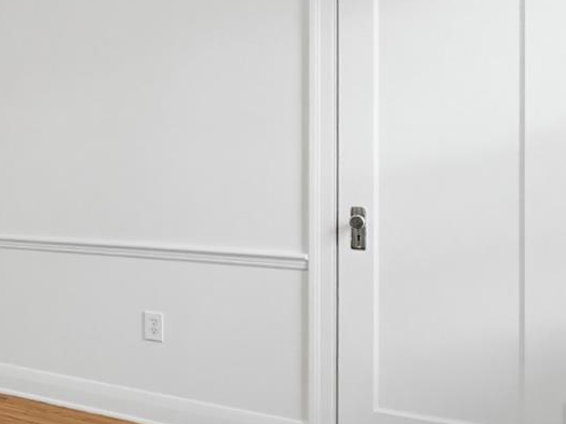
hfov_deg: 30.6
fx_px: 768
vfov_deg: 30.9
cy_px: 190
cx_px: -192
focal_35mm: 47
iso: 800
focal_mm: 16
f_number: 6.3
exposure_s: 1/100
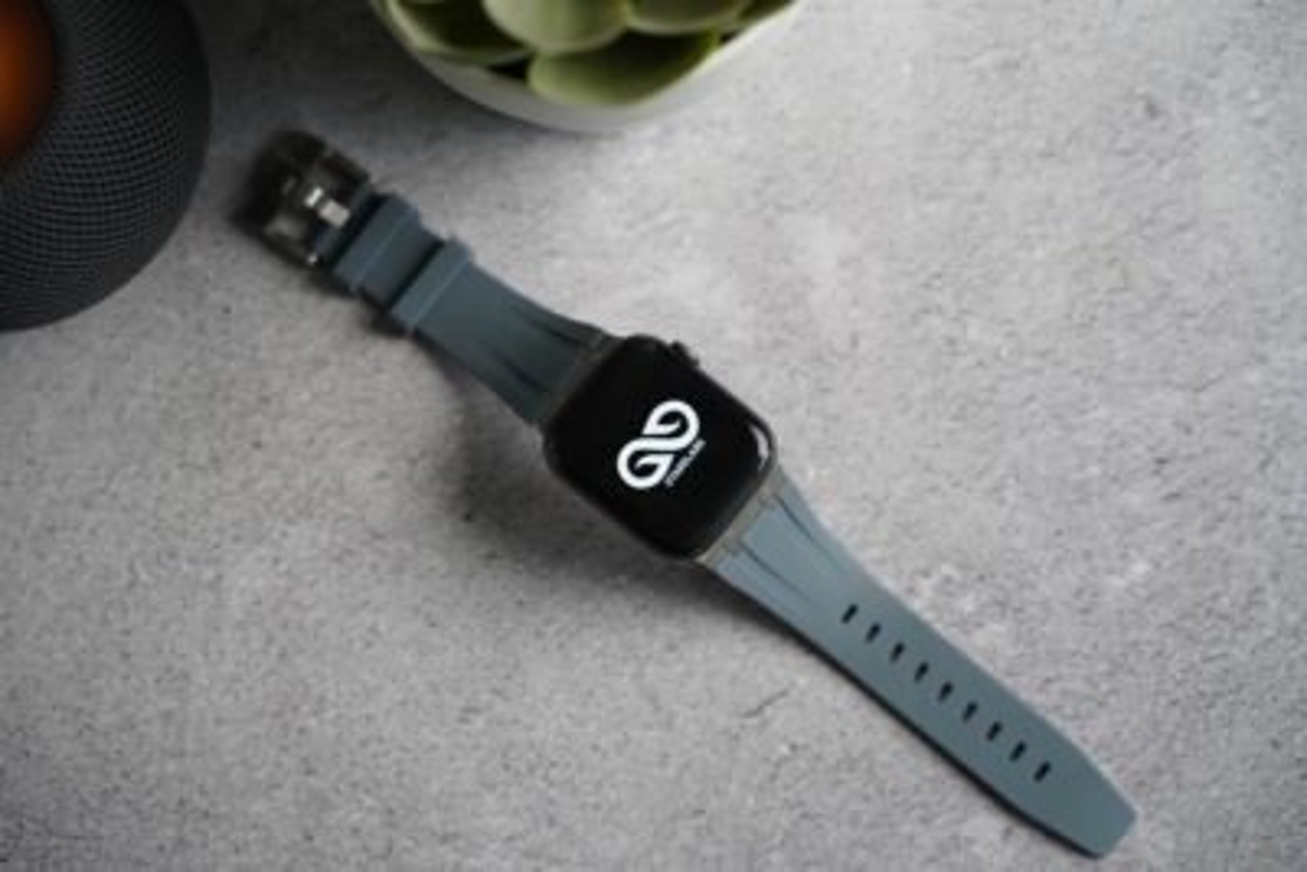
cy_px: 436
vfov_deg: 20.0
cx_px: 654
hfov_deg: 29.6
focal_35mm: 68
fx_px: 2470
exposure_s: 1/160
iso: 1250
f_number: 4
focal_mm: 68
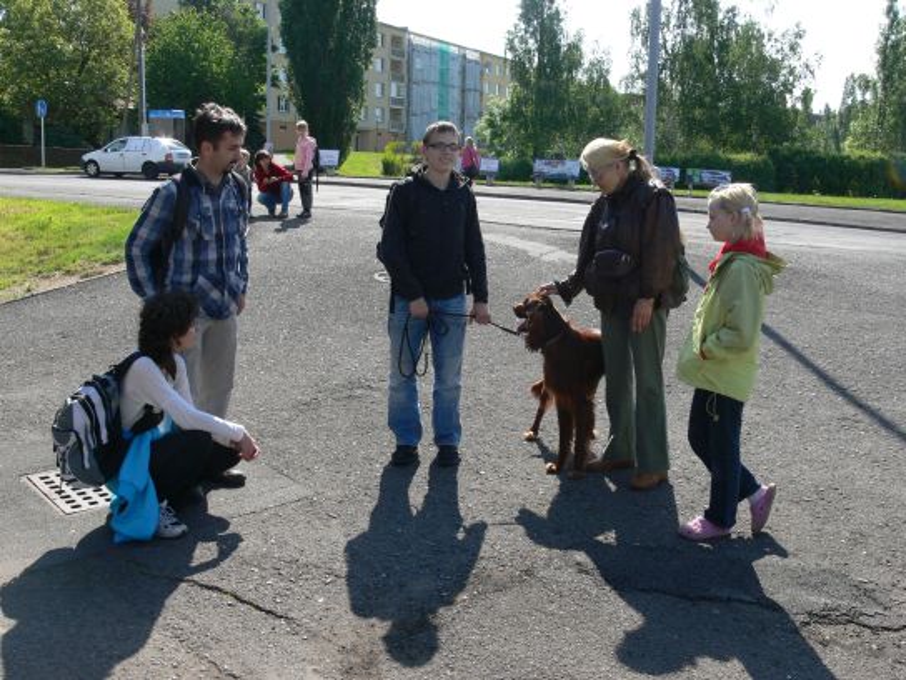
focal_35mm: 35
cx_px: 453
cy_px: 340
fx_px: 916
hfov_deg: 52.6
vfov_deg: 40.7
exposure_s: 1/320
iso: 100
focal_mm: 7.4
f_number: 5.6
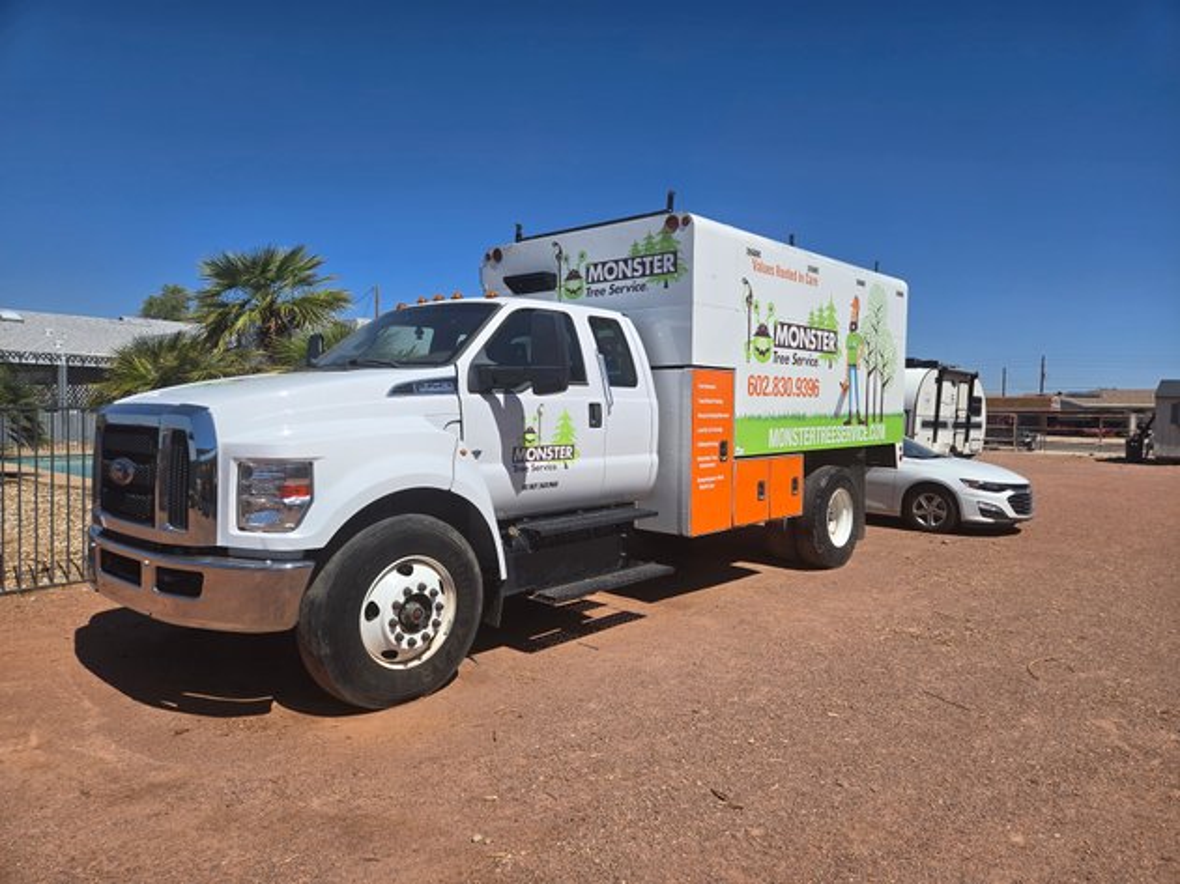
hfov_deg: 73.9
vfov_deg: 58.9
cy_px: 442
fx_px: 784
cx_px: 590
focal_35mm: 23
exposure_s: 1/3264
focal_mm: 5.4
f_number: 1.8
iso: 25
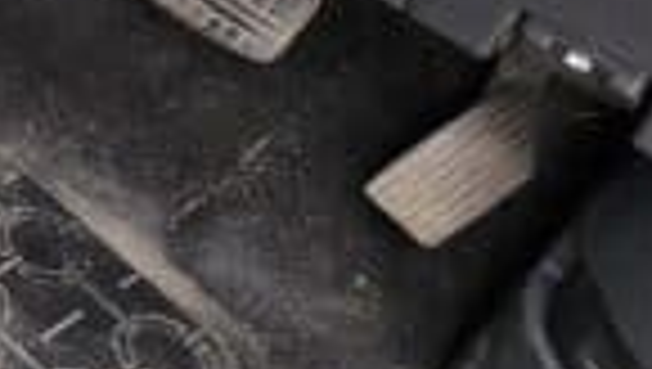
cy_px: -378
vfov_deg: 13.3
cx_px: -877
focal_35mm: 78
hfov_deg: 15.6
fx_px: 1350
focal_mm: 2.2
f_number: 2.2
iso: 200
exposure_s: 1/50
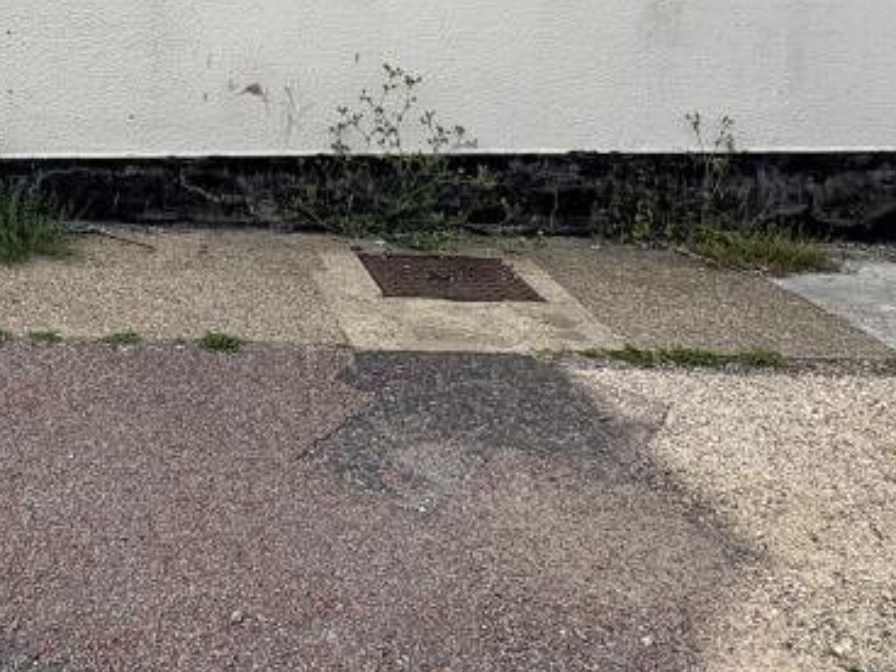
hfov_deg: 43.2
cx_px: 68
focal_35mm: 39
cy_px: -49
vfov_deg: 32.8
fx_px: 1009
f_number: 2.2
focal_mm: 2.22
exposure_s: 1/1236
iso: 40
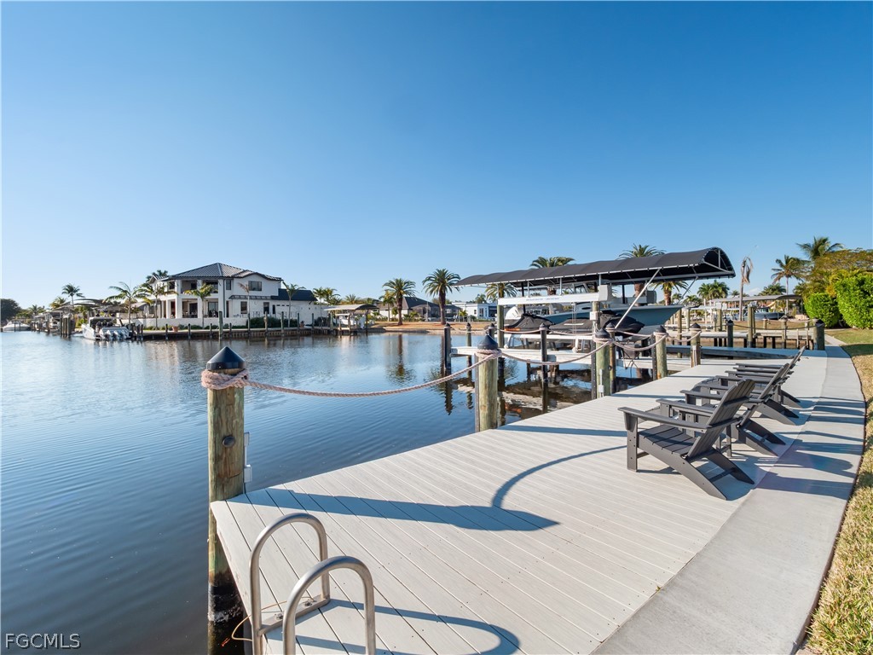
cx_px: 436
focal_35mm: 14
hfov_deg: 102.1
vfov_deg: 85.7
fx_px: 353
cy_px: 328
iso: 200
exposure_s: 1/400
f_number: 7.1
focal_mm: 7
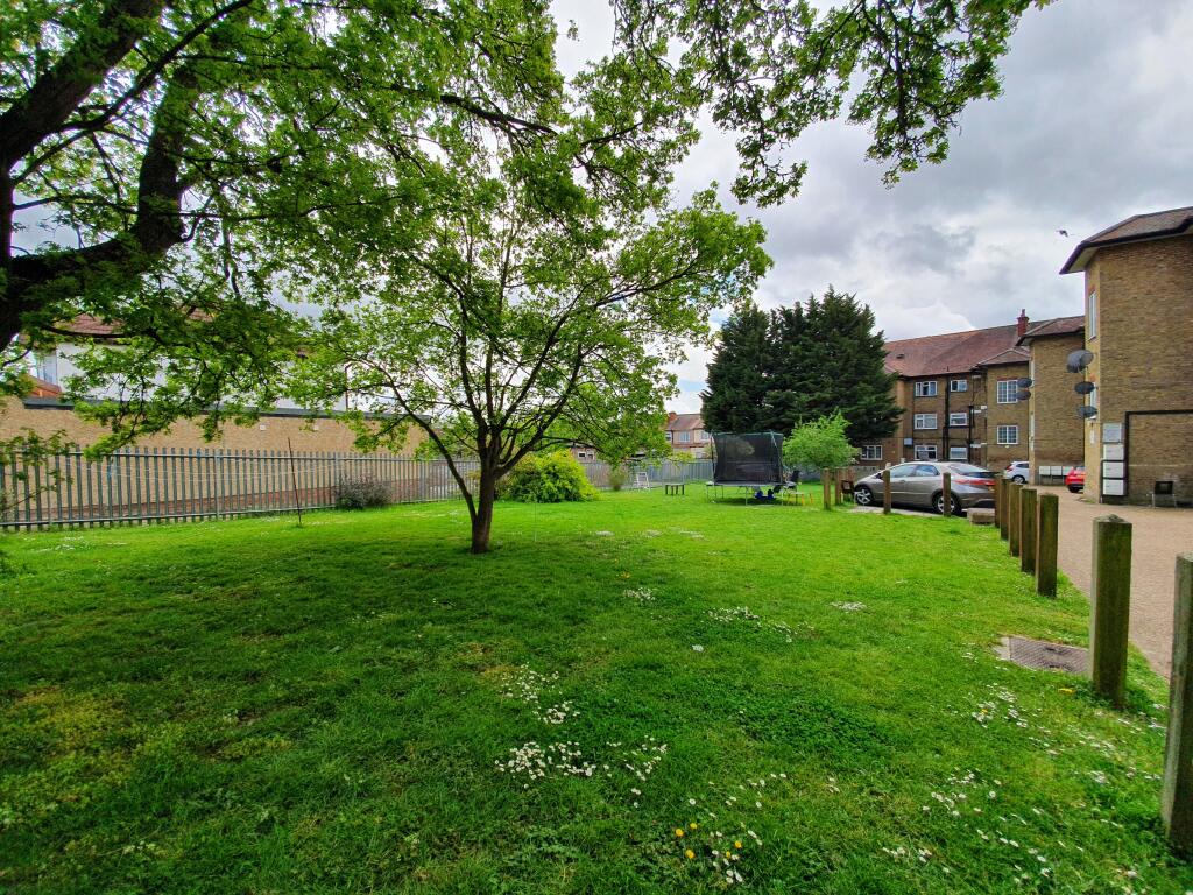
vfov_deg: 89.9
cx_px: 596
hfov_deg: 106.2
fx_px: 448
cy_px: 448
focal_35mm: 13
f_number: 2.2
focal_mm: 1.8
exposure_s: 1/718
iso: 50
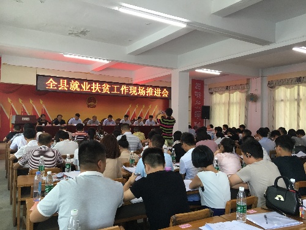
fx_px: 256
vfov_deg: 48.2
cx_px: 153
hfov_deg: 61.7
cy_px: 115
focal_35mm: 29
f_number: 2.2
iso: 125
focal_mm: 4.15
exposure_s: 1/33
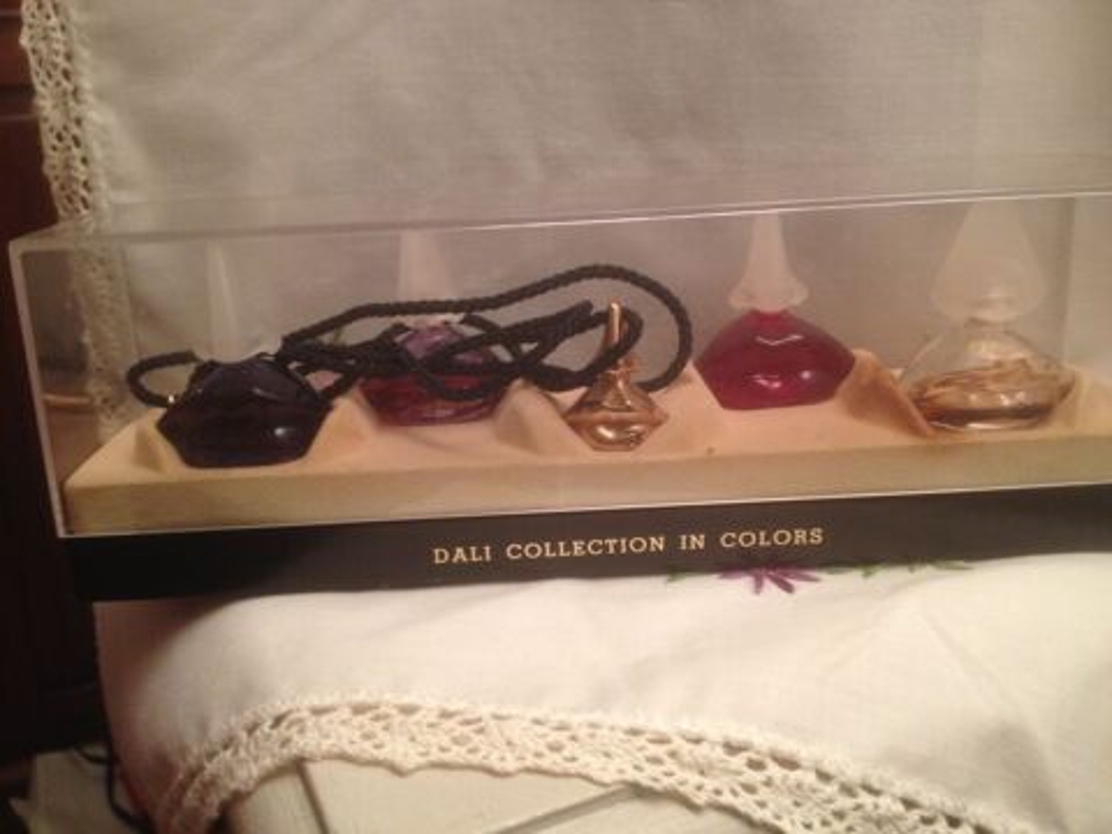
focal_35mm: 35
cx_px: 556
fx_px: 1124
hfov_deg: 52.6
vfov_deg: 40.7
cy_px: 417
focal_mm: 4.28
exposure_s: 1/20
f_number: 2.4
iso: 160
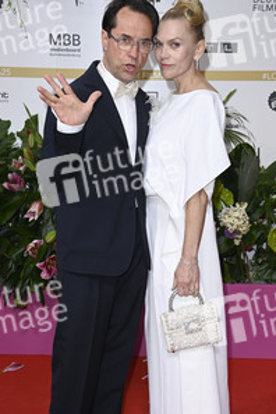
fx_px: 851
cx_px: 148
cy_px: 244
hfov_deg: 18.4
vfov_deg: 27.3
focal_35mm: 74
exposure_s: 1/250
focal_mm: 55
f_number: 6.3
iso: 640
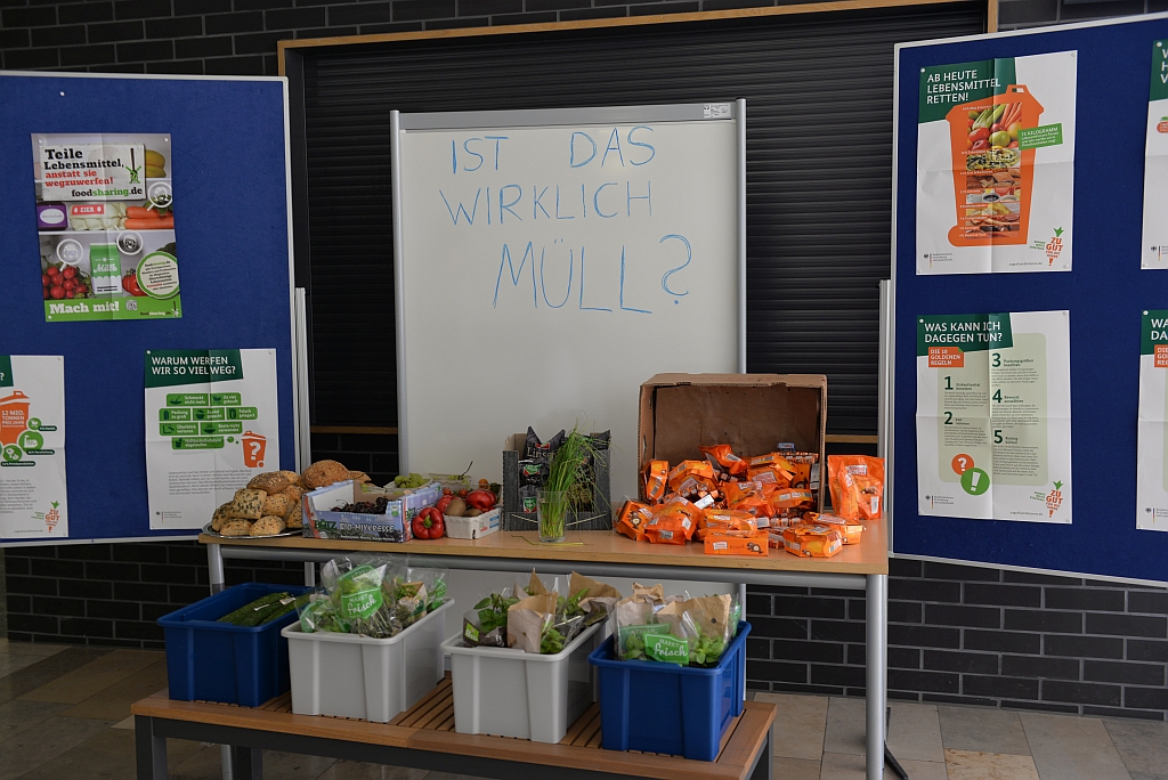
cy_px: 390
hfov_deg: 53.1
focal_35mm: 36
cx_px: 584
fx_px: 1169
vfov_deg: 36.9
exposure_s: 1/60
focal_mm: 36
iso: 320
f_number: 4
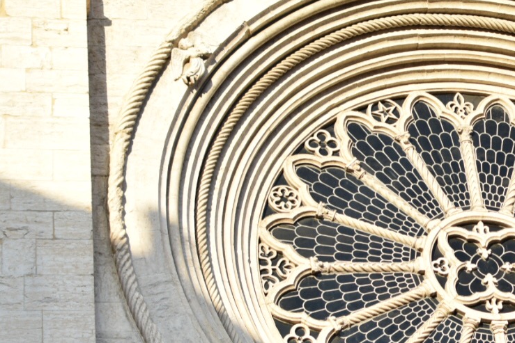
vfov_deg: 11.9
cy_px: 252
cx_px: 508
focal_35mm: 115
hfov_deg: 17.4
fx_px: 1647
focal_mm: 35
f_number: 2.8
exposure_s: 1/640
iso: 100
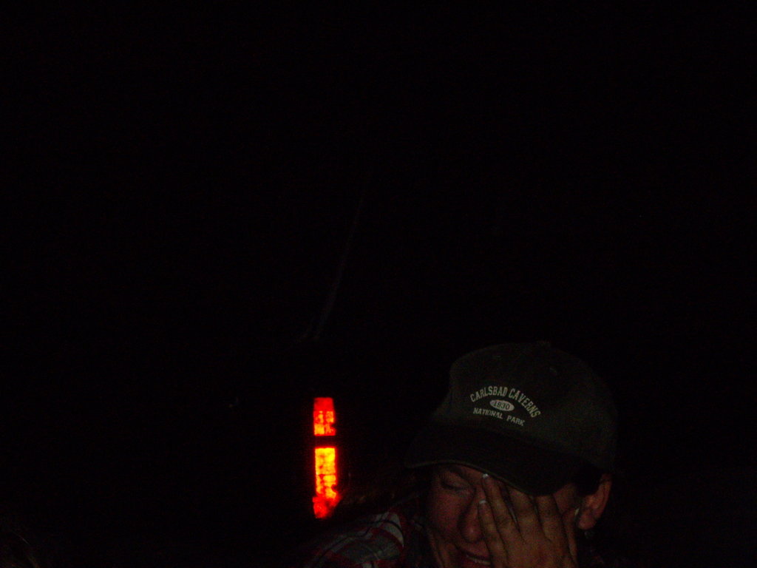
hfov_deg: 17.3
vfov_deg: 13.0
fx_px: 2493
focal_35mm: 114
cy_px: 284
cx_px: 378
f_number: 5.2
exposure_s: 1/125
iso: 400
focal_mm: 18.6
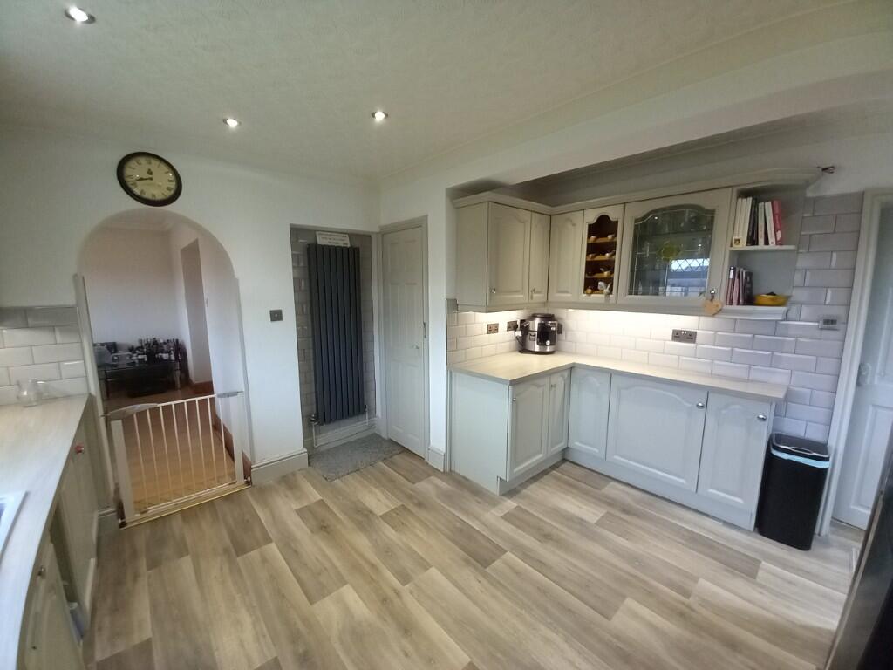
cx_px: 446
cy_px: 335
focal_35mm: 13
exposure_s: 1/50
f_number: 2.2
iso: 200
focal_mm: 1.13
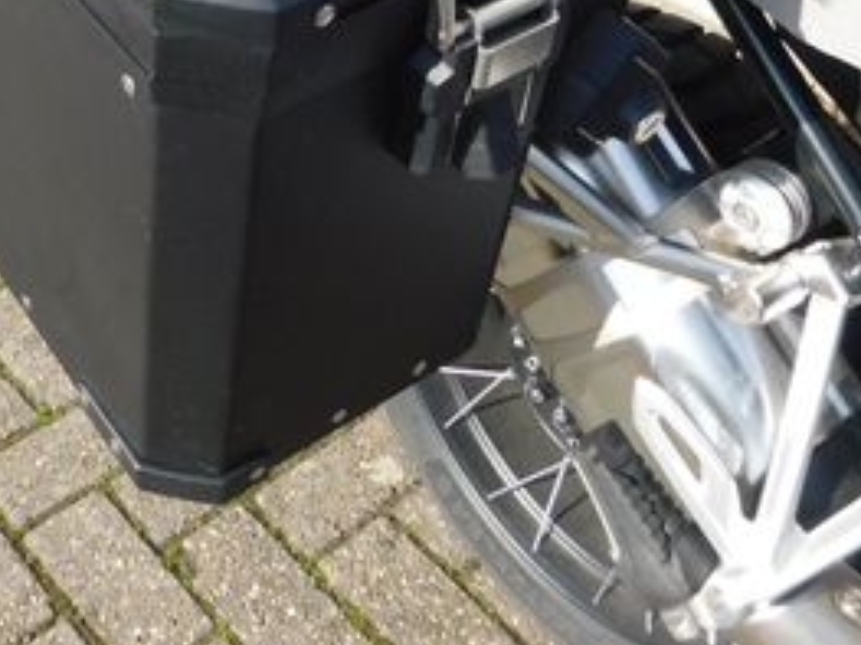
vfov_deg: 24.6
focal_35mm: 56
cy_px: -39
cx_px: 246
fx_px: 1392
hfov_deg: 33.9
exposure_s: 1/640
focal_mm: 4
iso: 125
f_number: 3
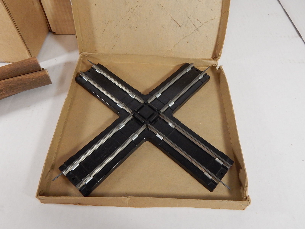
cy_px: 114
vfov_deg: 54.9
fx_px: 220
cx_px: 152
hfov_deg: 69.4
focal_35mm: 25
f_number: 3.1
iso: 400
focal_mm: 4.5
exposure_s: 1/125
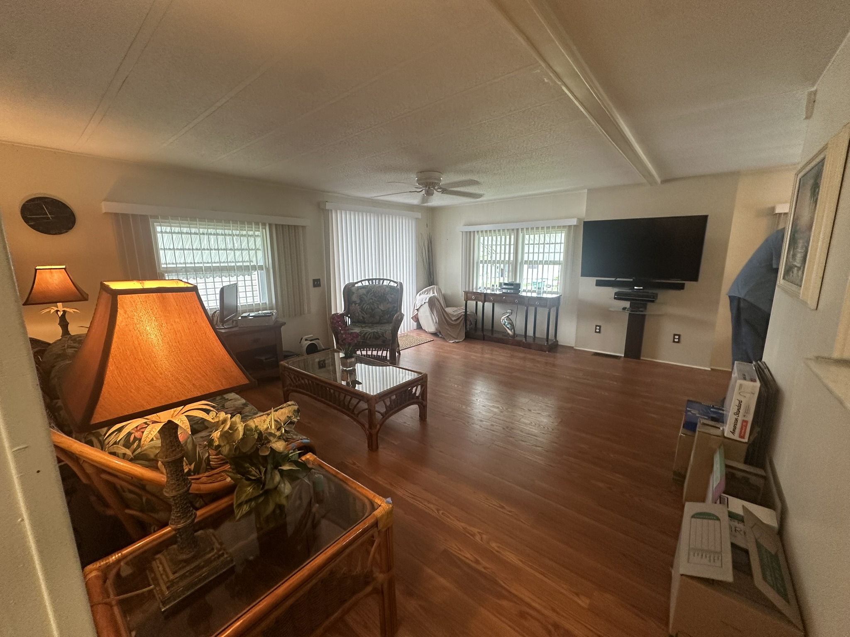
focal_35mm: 14
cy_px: 318
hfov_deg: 102.1
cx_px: 425
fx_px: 344
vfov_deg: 85.7
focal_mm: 2.22
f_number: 2.2
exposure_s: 1/60
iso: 160
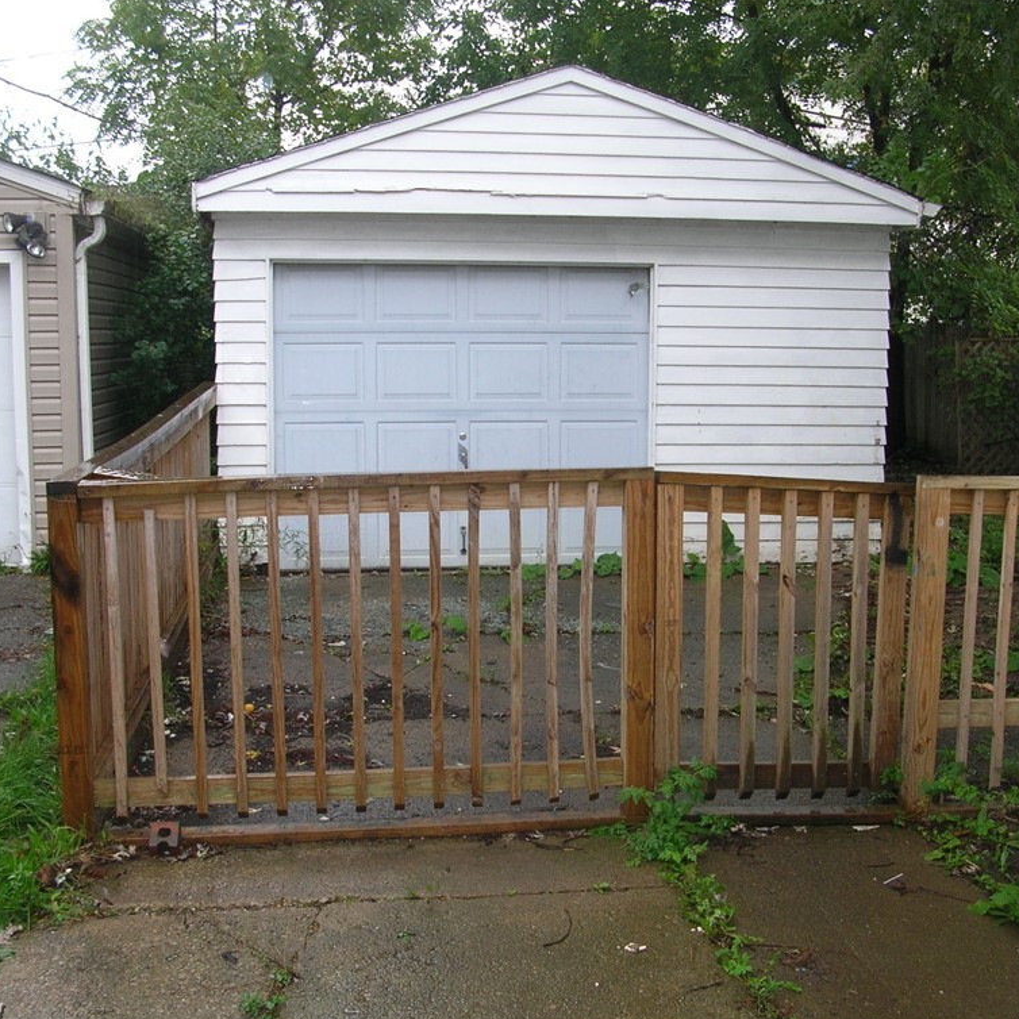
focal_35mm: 42
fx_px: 1399
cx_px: 556
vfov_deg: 40.0
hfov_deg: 40.0
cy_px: 514
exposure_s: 1/30
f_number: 2.8
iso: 52
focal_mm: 5.8
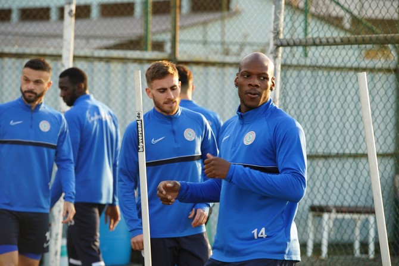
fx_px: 1829
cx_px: 200
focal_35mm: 165
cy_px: 133
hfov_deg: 12.4
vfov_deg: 8.3
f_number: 5.6
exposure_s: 1/250
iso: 500
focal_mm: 165
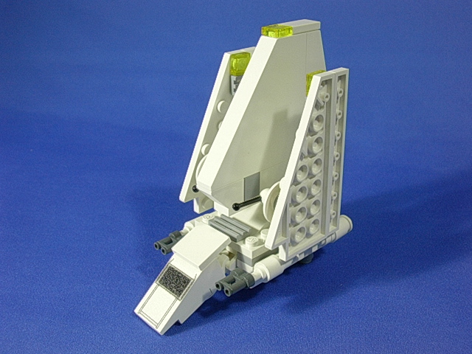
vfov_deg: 35.1
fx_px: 559
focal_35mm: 41
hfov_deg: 45.8
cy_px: 177
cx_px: 236
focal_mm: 6.2
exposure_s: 1/17.4
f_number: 2.8
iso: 70
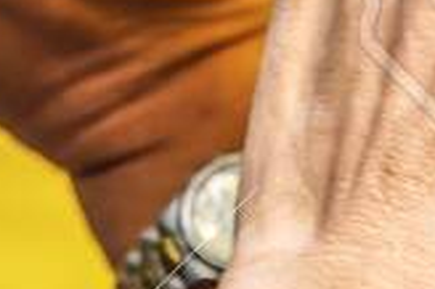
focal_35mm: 1732
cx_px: -16
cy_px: -117
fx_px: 20907
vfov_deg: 0.8
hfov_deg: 1.2
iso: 160
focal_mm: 218
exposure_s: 1/200
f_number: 5.6
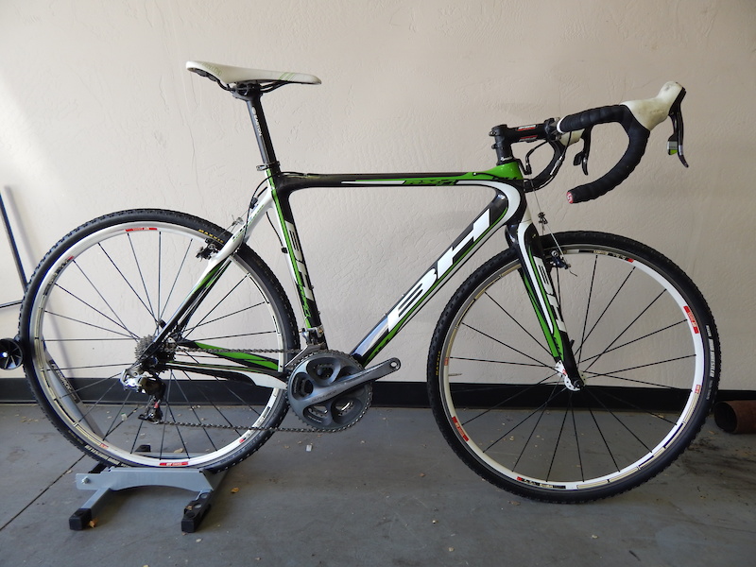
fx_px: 502
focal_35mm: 23
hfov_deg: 73.9
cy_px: 284
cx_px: 378
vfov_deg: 58.9
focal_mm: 4
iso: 125
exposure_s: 1/40
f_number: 3
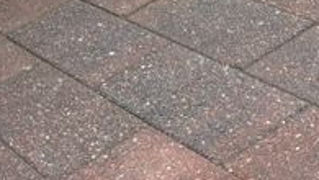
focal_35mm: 93
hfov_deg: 20.4
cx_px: -123
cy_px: -205
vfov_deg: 11.5
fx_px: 787
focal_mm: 5.96
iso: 64
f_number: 1.6
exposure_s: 1/121
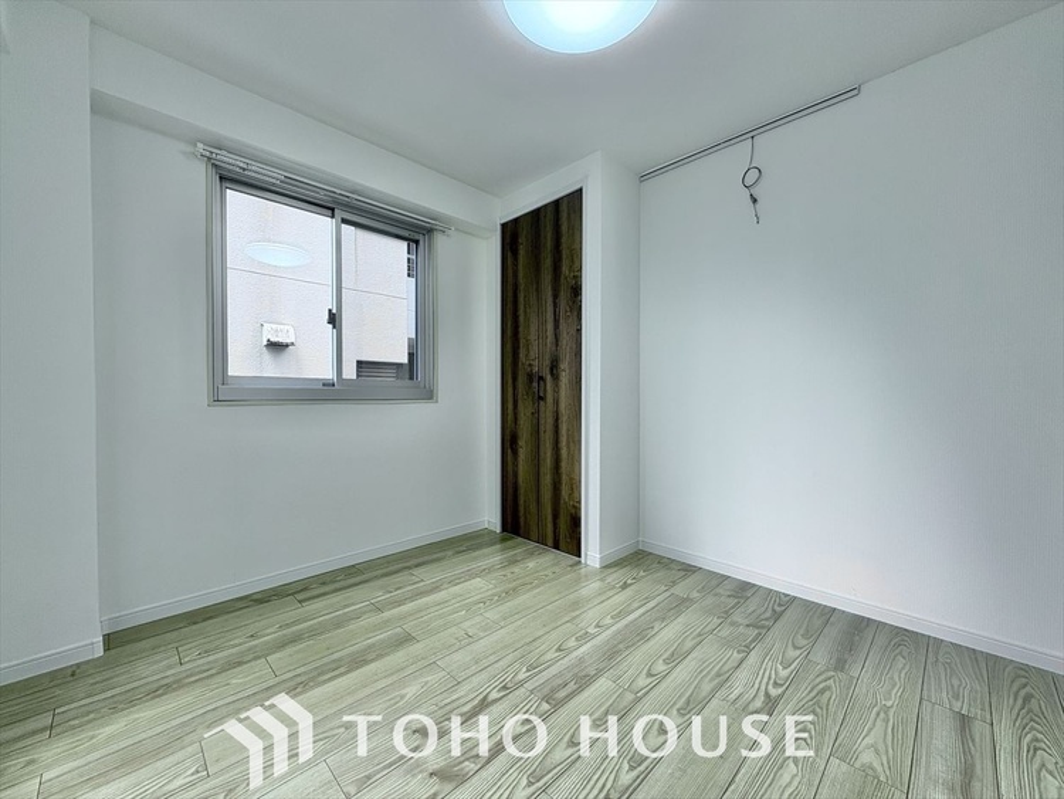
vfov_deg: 85.7
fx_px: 430
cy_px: 400
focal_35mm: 14
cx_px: 532
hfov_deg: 102.0
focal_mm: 2.22
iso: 40
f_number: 2.2
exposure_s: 1/137
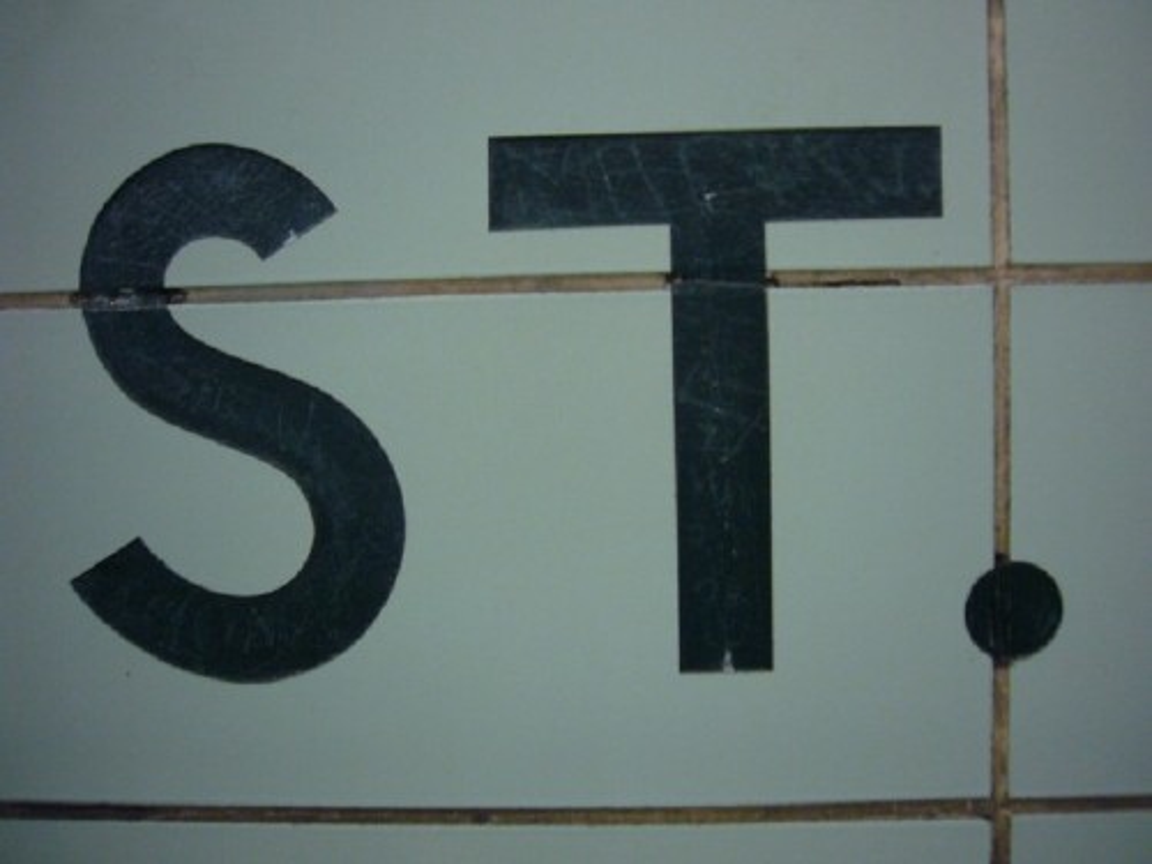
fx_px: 932
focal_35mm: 28
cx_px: 576
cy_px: 432
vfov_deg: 49.7
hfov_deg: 63.4
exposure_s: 1/8
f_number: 2.8
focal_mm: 4.6
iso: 200
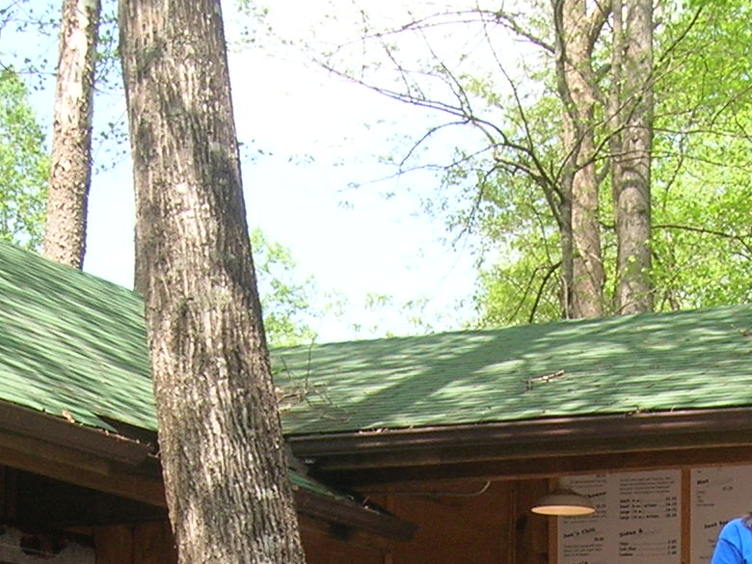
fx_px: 2455
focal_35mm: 113
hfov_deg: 17.4
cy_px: 864
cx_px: 463
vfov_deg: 12.4
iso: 50
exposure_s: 1/90.8
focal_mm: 5.7
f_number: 4.9
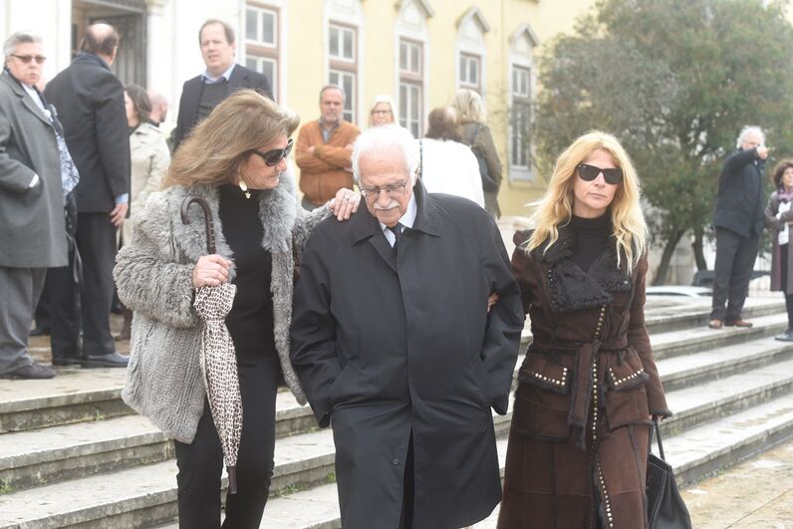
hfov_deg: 26.0
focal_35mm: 78
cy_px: 264
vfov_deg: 17.5
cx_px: 396
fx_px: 1718
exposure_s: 1/640
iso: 800
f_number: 5.6
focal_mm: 78
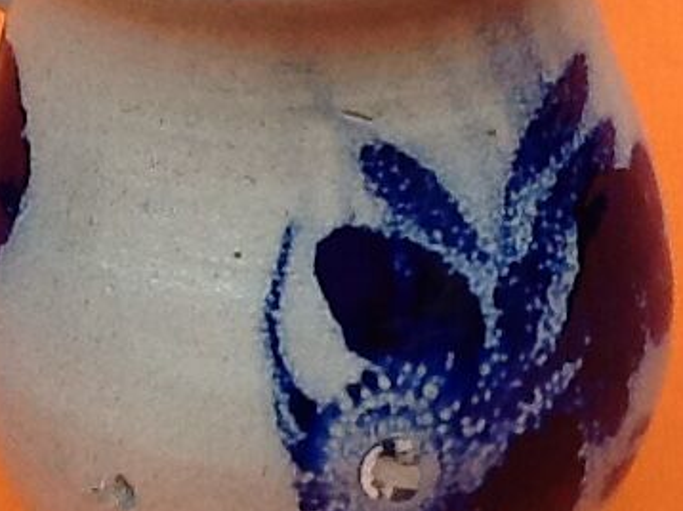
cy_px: 221
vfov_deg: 12.5
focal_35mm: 118
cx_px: 357
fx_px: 2327
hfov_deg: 16.7
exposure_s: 1/120
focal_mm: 2.03
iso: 64
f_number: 2.4
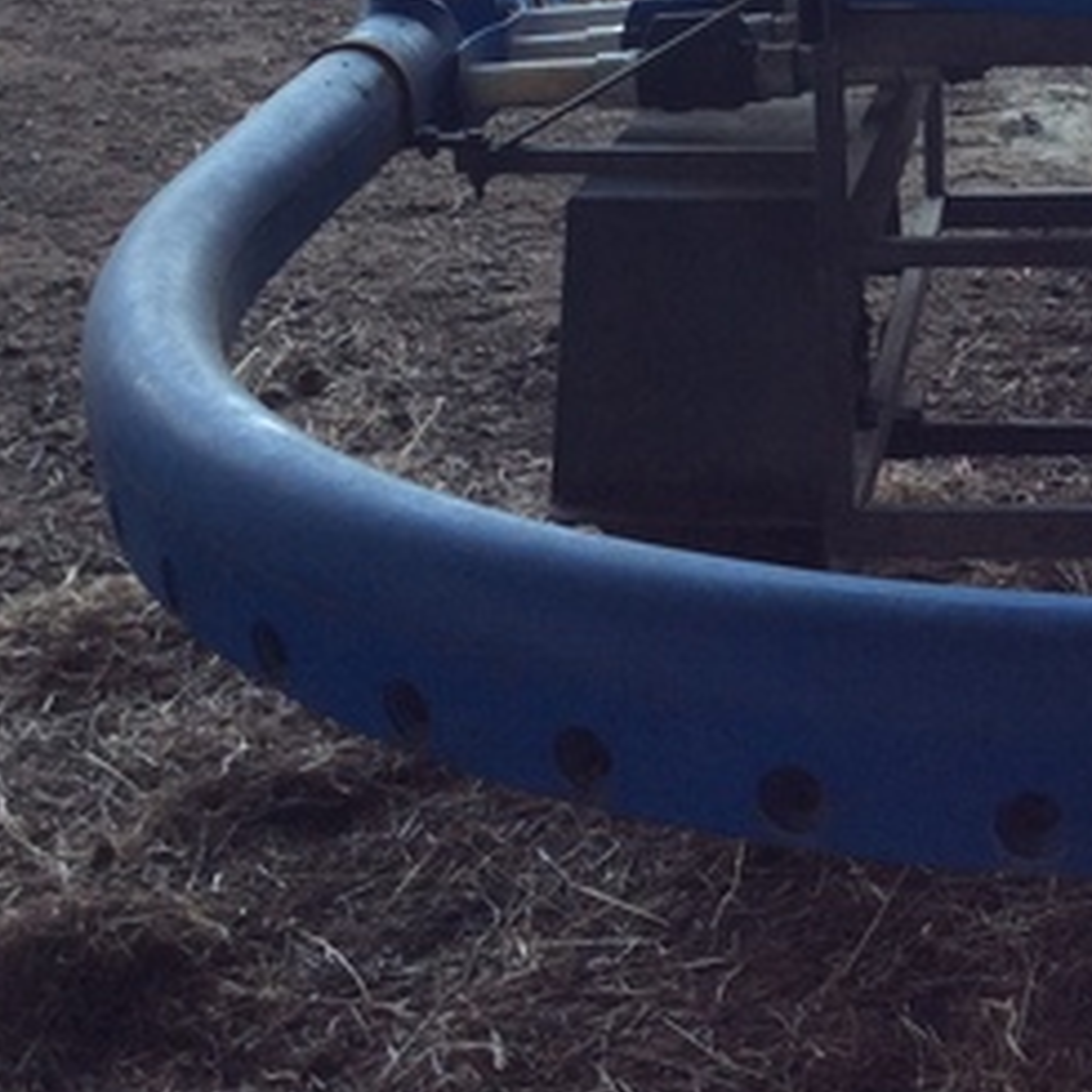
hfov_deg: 21.8
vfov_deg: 22.3
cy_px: 163
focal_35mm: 76
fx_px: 2712
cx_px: 1137
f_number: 2.4
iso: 32
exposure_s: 1/105
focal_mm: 3.3
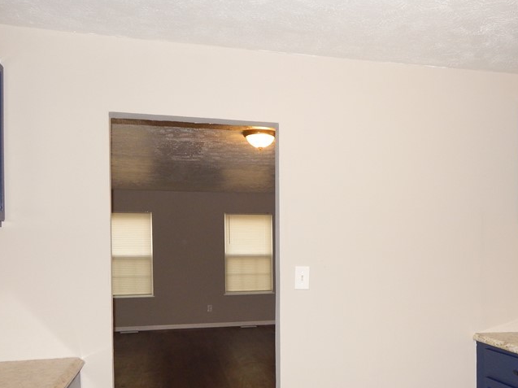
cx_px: 330
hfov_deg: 49.6
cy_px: 264
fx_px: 553
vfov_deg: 38.1
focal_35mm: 37
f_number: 3
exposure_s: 1/30
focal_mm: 4
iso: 200
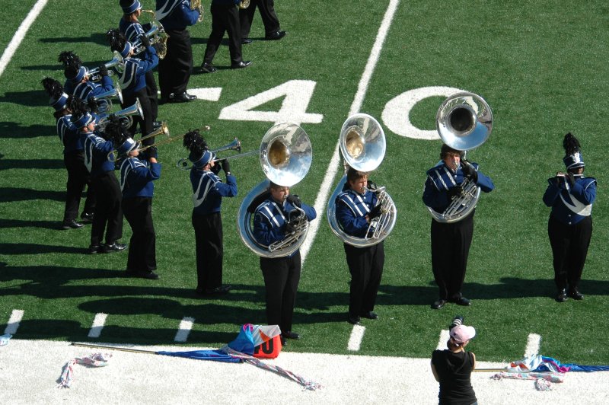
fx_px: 3803
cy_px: 202
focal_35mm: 225
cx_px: 304
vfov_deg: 6.1
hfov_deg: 9.2
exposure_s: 1/800
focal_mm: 150
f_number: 7.1
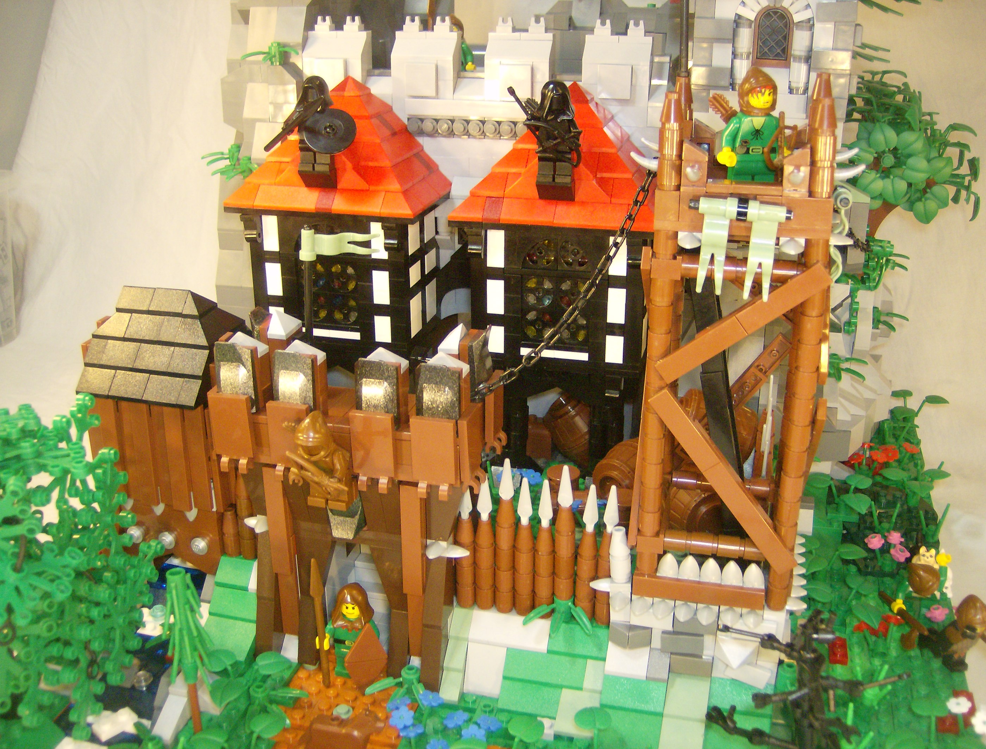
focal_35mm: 36
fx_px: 1030
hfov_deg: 51.1
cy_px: 374
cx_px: 493
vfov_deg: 40.0
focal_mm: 6
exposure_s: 1/60
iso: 200
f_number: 2.8
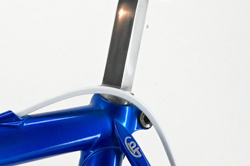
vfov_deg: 9.4
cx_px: 77
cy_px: 38
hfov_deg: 14.0
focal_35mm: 146
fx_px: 1013
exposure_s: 1/640
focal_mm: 70
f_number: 20
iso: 20000
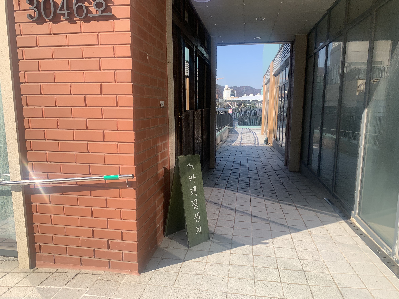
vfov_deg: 53.1
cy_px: 150
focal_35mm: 26
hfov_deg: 67.3
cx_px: 200
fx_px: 300
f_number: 1.8
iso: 25
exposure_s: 1/1585
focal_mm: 4.25
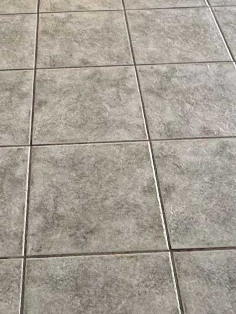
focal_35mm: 68
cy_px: -155
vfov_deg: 23.1
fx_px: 618
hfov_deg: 21.5
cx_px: 73
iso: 200
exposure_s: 1/99
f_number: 2.2
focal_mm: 2.22
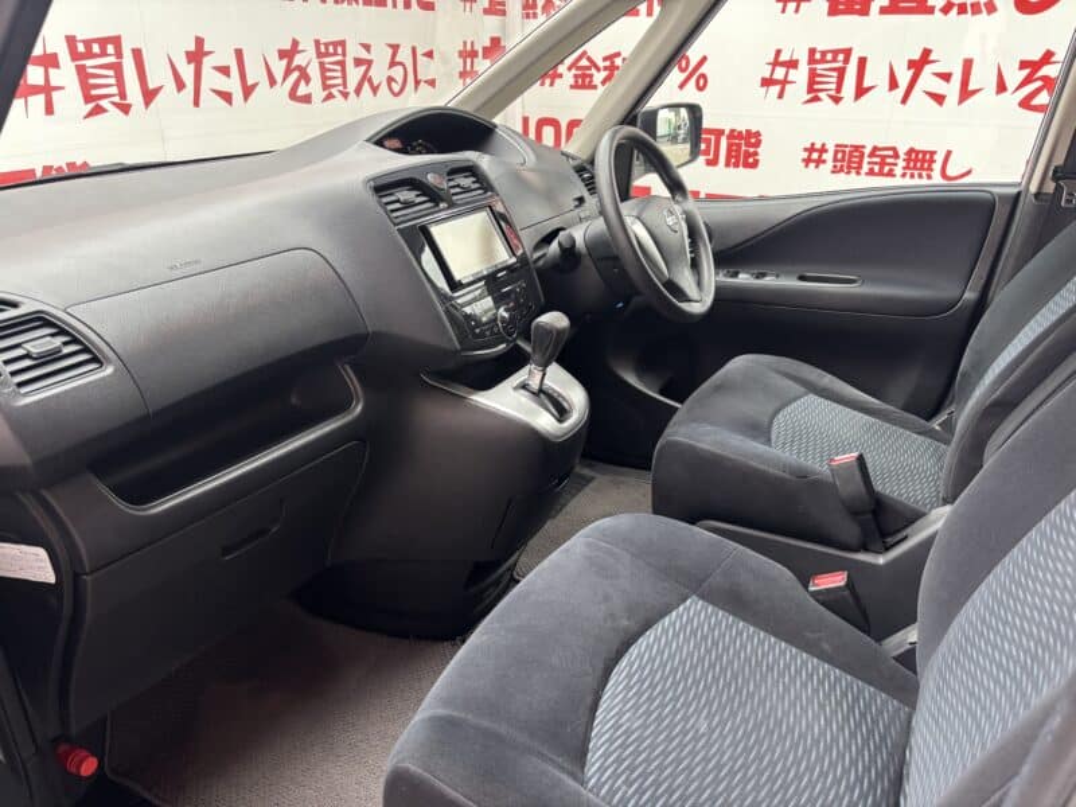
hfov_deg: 67.3
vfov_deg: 53.1
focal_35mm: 26
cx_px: 538
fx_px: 808
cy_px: 404
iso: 125
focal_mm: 5.96
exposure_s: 1/101
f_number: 1.6
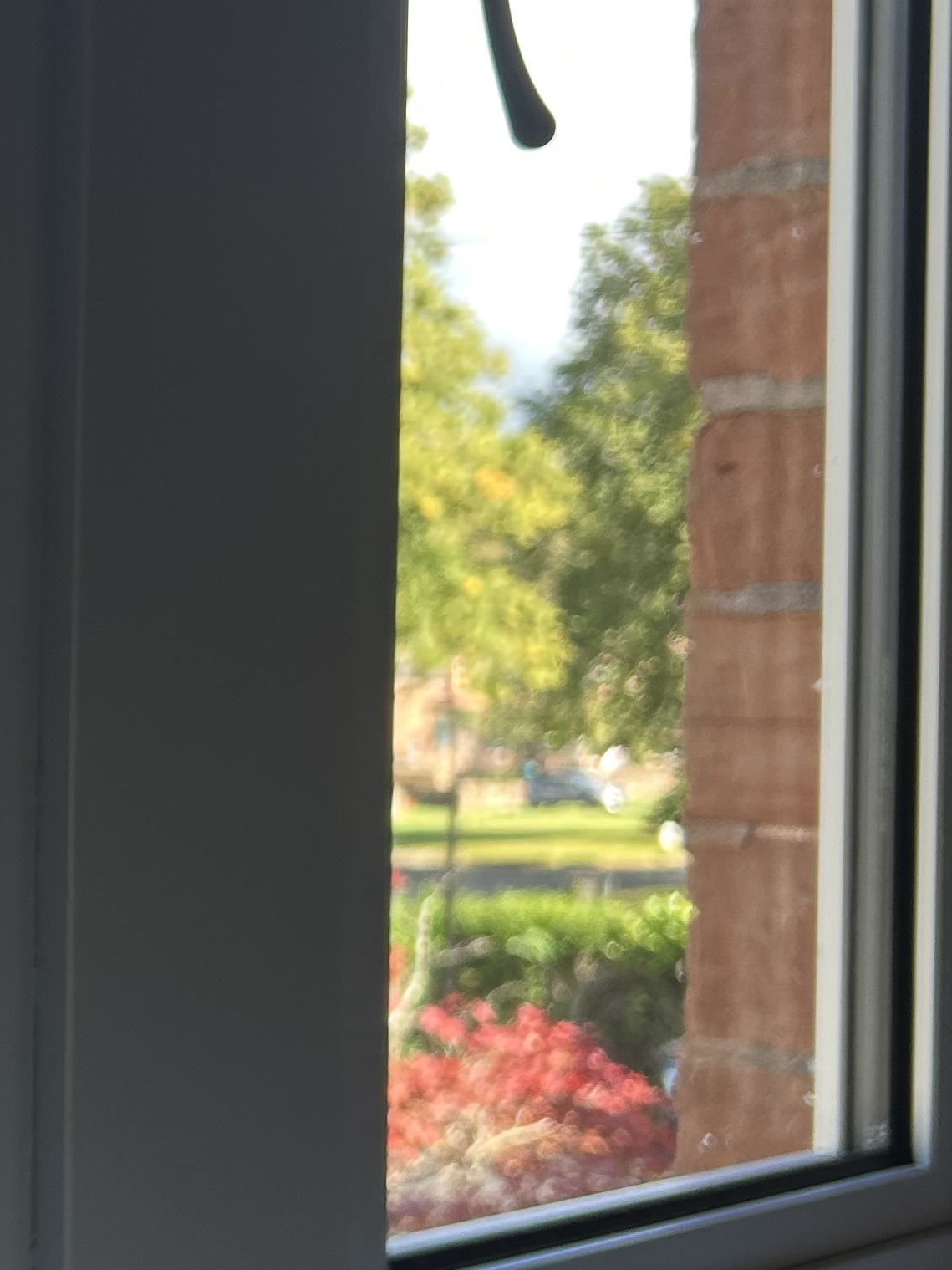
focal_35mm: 69
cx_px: -178
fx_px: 2531
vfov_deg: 28.1
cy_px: 730
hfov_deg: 20.0
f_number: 1.5
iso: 50
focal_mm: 5.7
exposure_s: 1/178
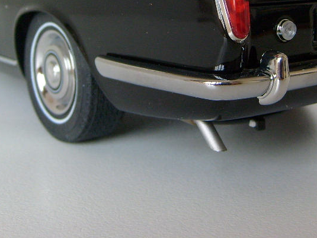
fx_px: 613
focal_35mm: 67
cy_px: 16
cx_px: 167
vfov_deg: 21.4
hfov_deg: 29.0
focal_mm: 5.8
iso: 100
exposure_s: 1/60
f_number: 2.8
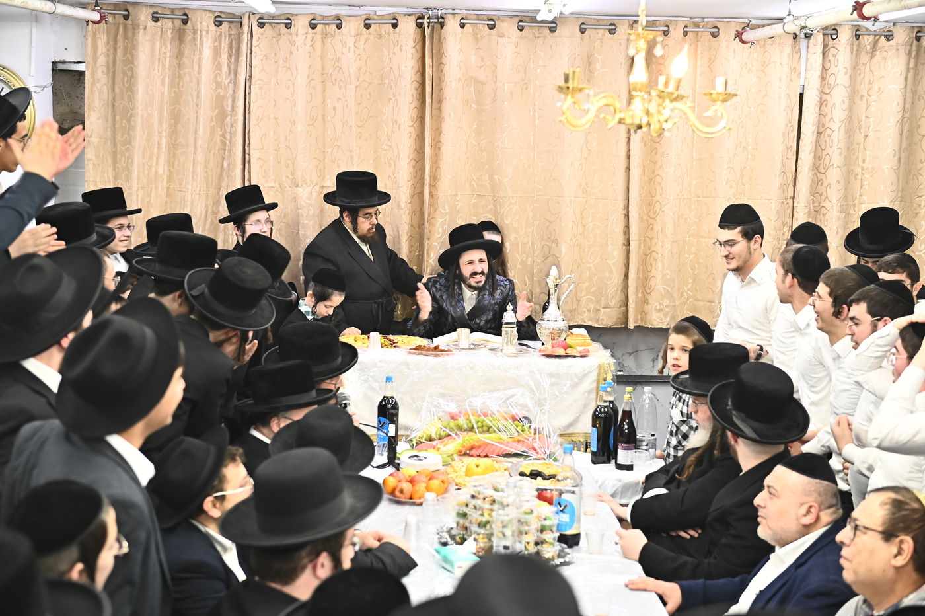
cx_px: 462
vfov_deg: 23.4
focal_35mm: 58
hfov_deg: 34.5
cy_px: 308
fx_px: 1490
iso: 2000
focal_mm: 58
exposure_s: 1/200
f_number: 3.5
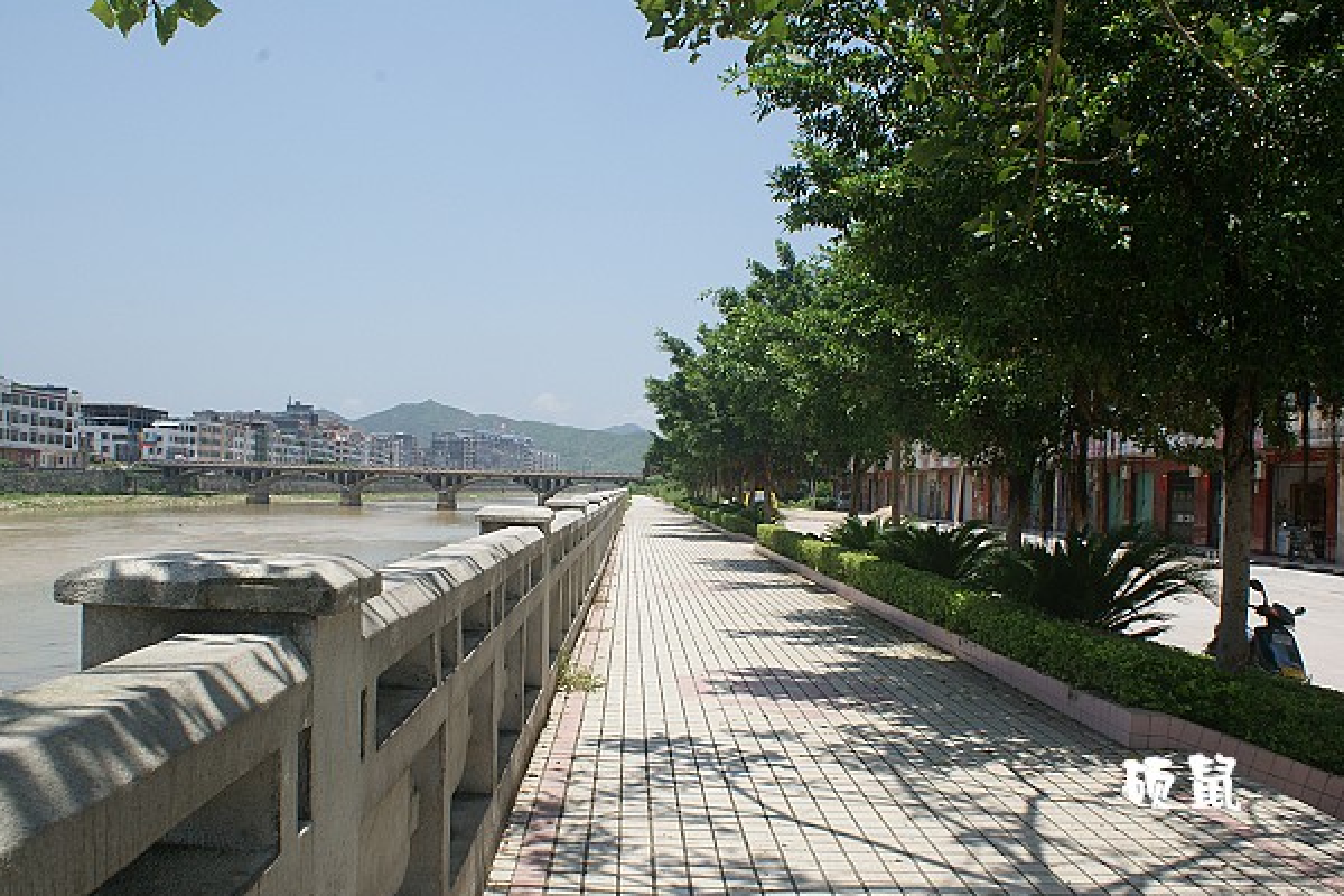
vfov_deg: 41.1
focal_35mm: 32
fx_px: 1195
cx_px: 663
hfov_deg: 58.7
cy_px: 474
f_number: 18
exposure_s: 1/100
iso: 200
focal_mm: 20
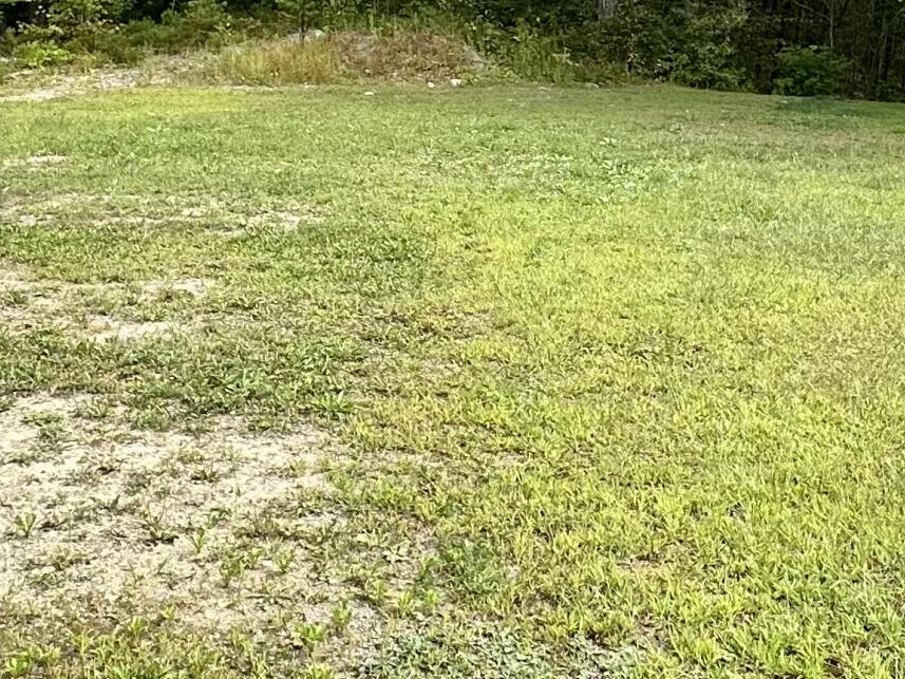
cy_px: 82
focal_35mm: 49
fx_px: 1281
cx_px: 495
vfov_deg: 28.6
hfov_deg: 38.9
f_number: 2.2
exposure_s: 1/640
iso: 40
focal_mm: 2.22
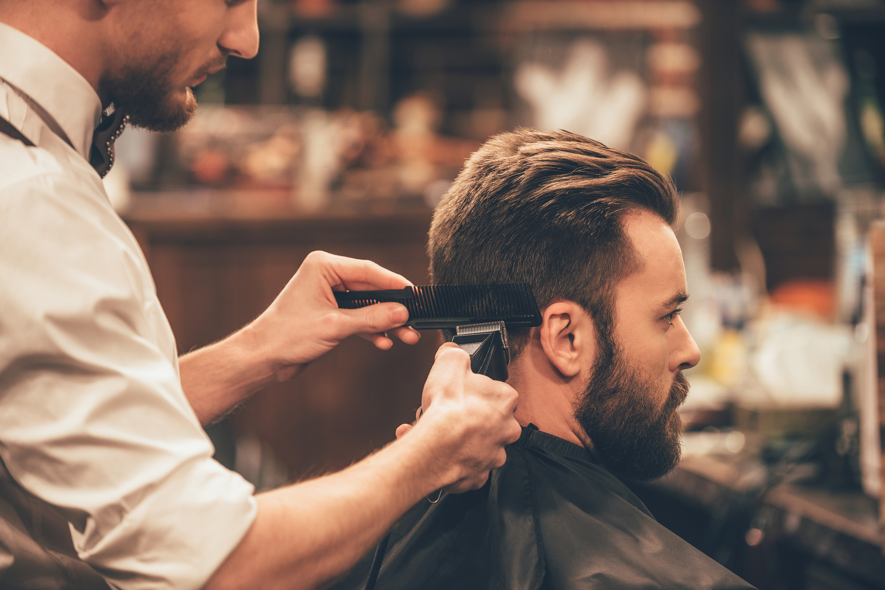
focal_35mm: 140
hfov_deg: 14.7
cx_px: 442
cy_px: 295
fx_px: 3442
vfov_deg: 9.8
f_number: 3.5
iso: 400
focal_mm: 140
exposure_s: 1/50
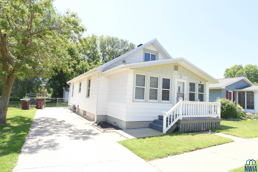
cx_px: 129
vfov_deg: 59.5
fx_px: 151
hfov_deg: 81.2
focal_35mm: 21
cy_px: 86
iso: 400
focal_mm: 14
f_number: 8
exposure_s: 1/250
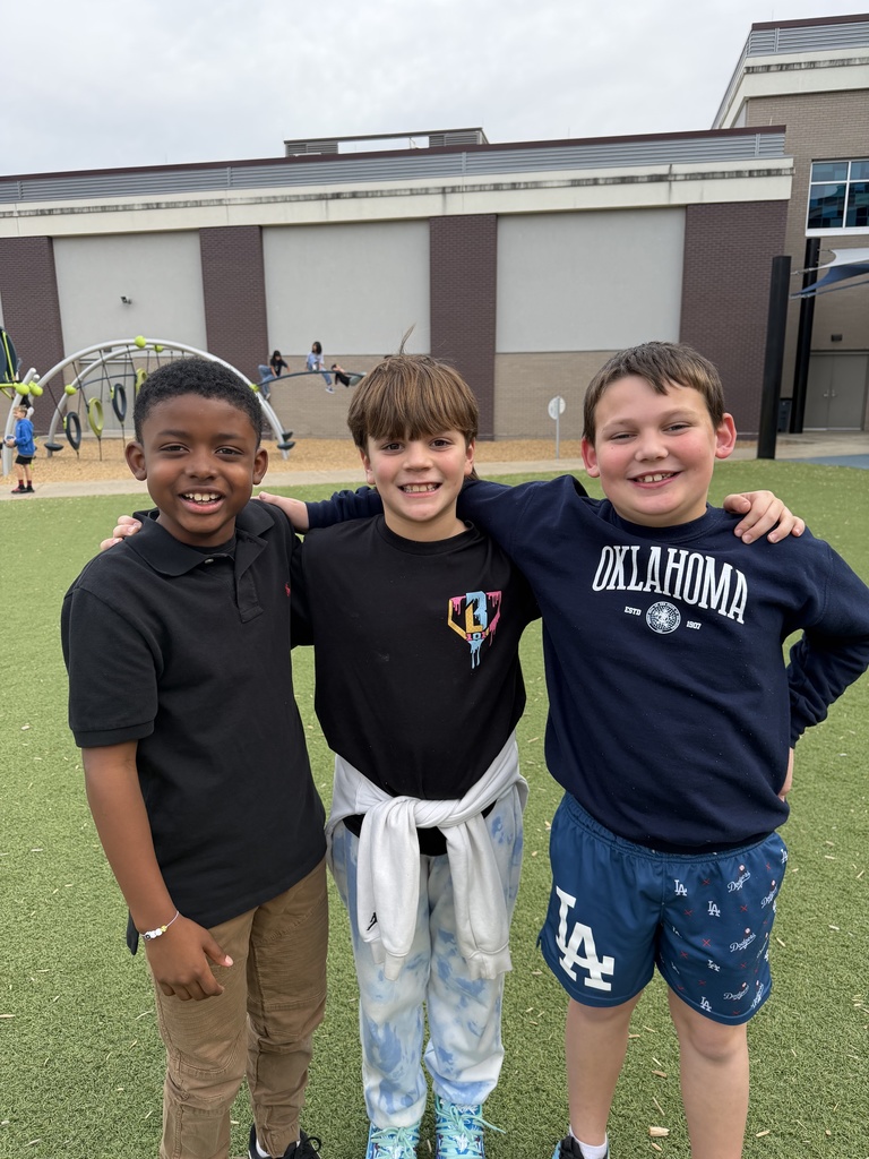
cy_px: 580
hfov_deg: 56.8
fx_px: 803
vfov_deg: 71.6
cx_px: 434
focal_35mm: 24
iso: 100
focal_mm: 6.76
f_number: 1.78
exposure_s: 1/1437
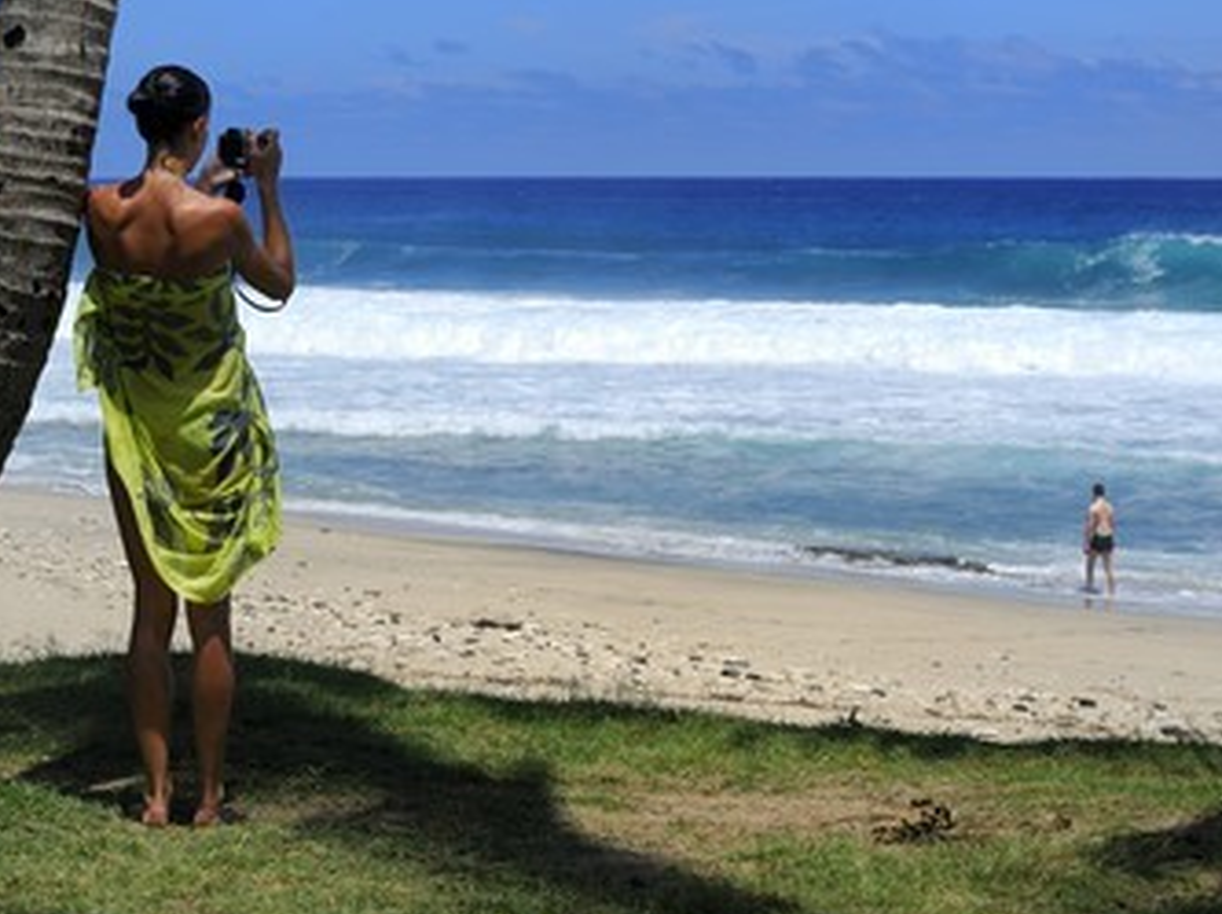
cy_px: 426
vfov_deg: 17.3
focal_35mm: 85
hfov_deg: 23.0
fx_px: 2997
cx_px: 613
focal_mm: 70
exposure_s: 1/400
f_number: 11
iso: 200
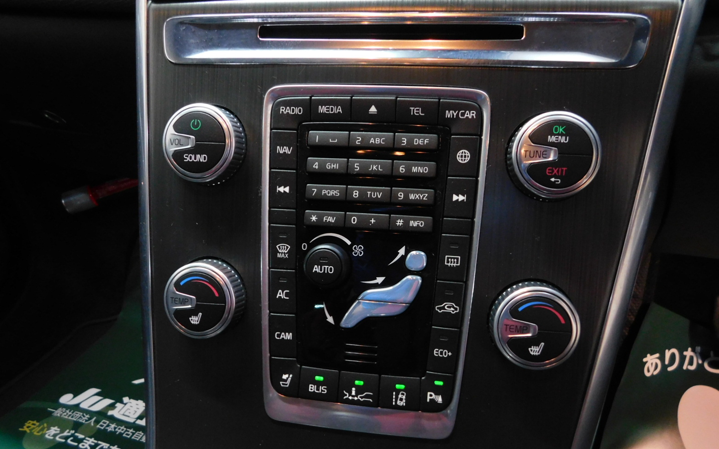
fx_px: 490
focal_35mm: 25
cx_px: 368
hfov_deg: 72.5
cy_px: 250
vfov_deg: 49.2
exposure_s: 1/10
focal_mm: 4
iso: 400
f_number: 3
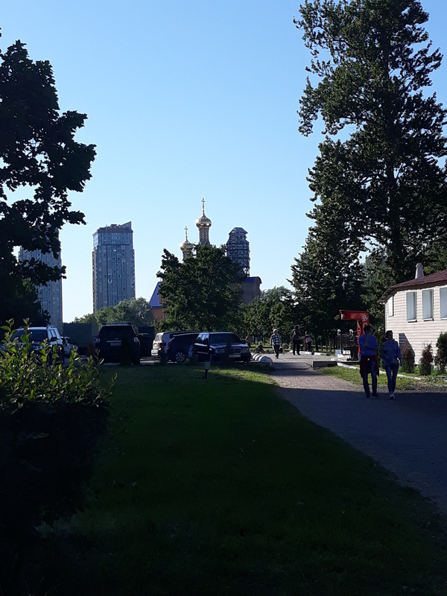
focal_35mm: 27
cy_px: 298
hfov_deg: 51.4
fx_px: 465
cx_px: 224
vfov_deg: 65.3
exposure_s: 1/1634
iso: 40
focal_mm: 3.71
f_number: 1.7
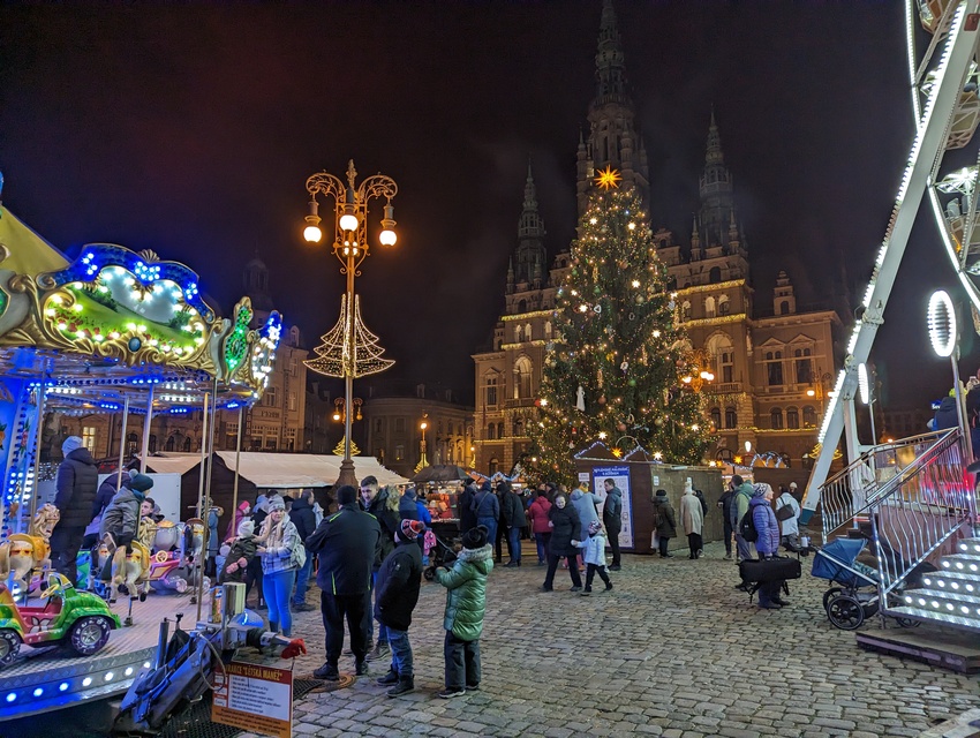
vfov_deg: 56.9
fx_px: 680
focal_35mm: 24
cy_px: 369
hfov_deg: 71.5
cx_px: 490
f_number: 1.85
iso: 157
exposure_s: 1/100
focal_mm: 6.81
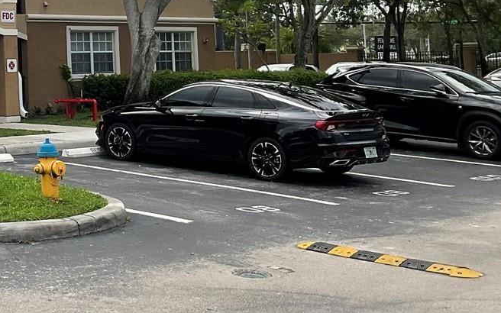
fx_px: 1024
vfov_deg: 17.0
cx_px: -87
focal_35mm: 75
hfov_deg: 25.0
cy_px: -10
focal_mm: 3
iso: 16
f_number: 1.8
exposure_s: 1/1451
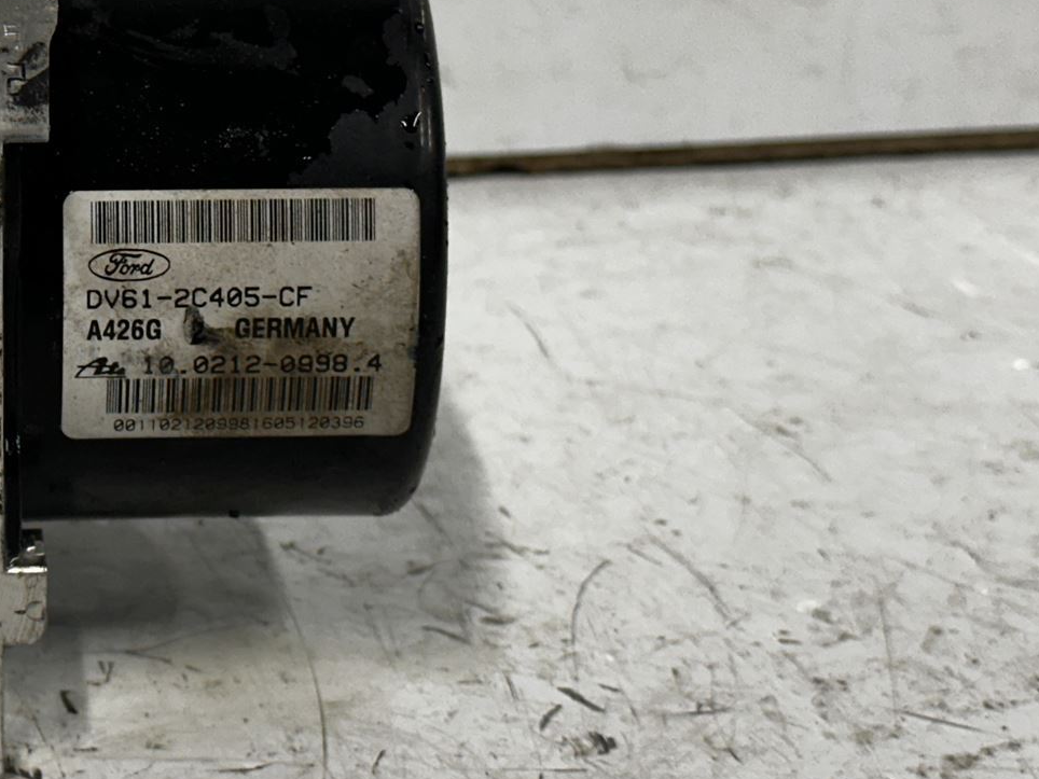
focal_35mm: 102
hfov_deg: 18.7
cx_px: -41
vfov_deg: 14.5
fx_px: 3062
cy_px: 225
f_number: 1.78
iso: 100
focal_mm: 6.86
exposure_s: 1/50
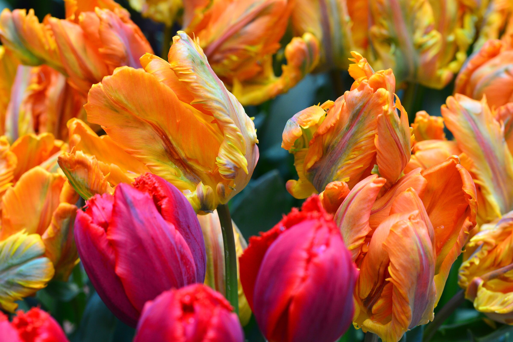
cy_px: 171
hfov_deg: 19.4
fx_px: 1497
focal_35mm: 105
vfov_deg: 13.1
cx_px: 256
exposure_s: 1/125
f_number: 11
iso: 1400
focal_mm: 105
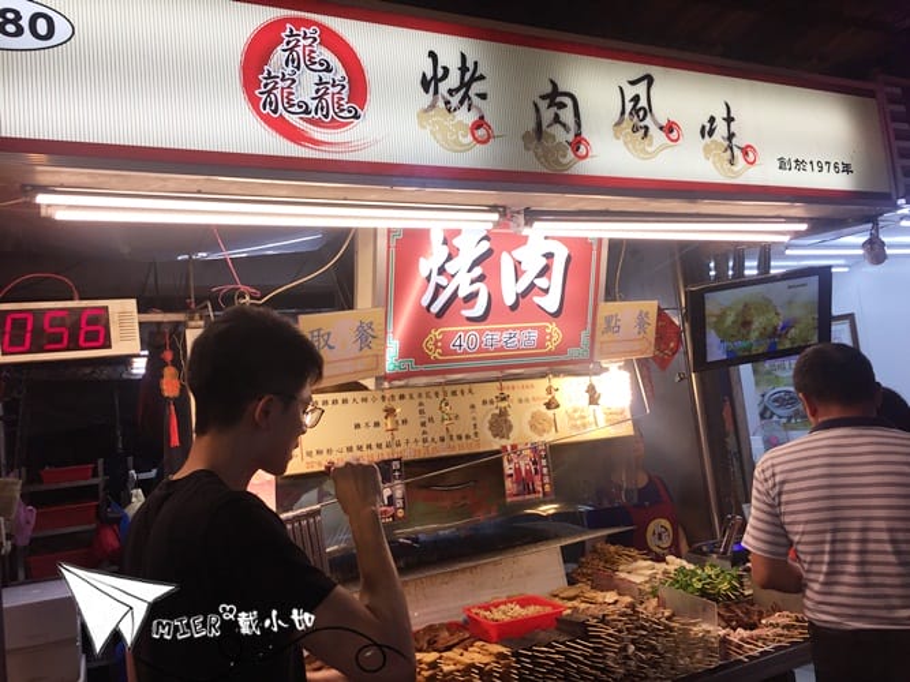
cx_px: 455
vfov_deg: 48.2
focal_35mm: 29
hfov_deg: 61.7
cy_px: 341
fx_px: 762
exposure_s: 1/120
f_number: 2.2
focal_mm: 4.15
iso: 32
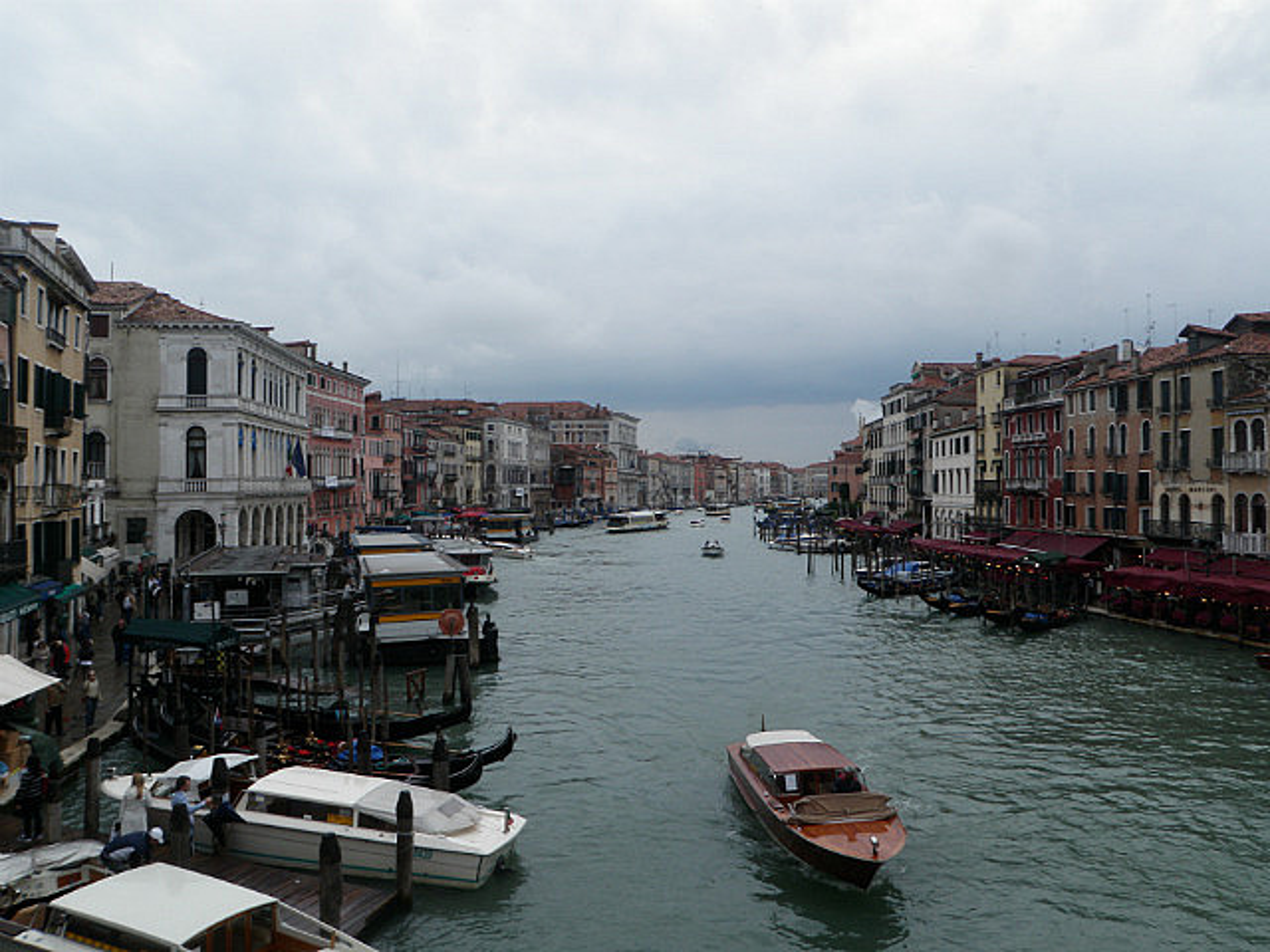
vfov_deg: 49.7
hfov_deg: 63.4
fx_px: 1027
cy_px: 476
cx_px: 635
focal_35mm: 28
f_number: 5
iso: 50
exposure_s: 1/60
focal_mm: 5
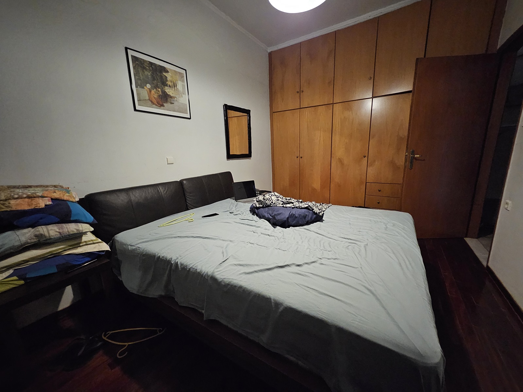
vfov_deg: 89.9
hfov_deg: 106.2
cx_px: 262
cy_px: 196
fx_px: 196
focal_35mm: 13
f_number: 2.2
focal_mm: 1.74
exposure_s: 1/25
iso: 1000
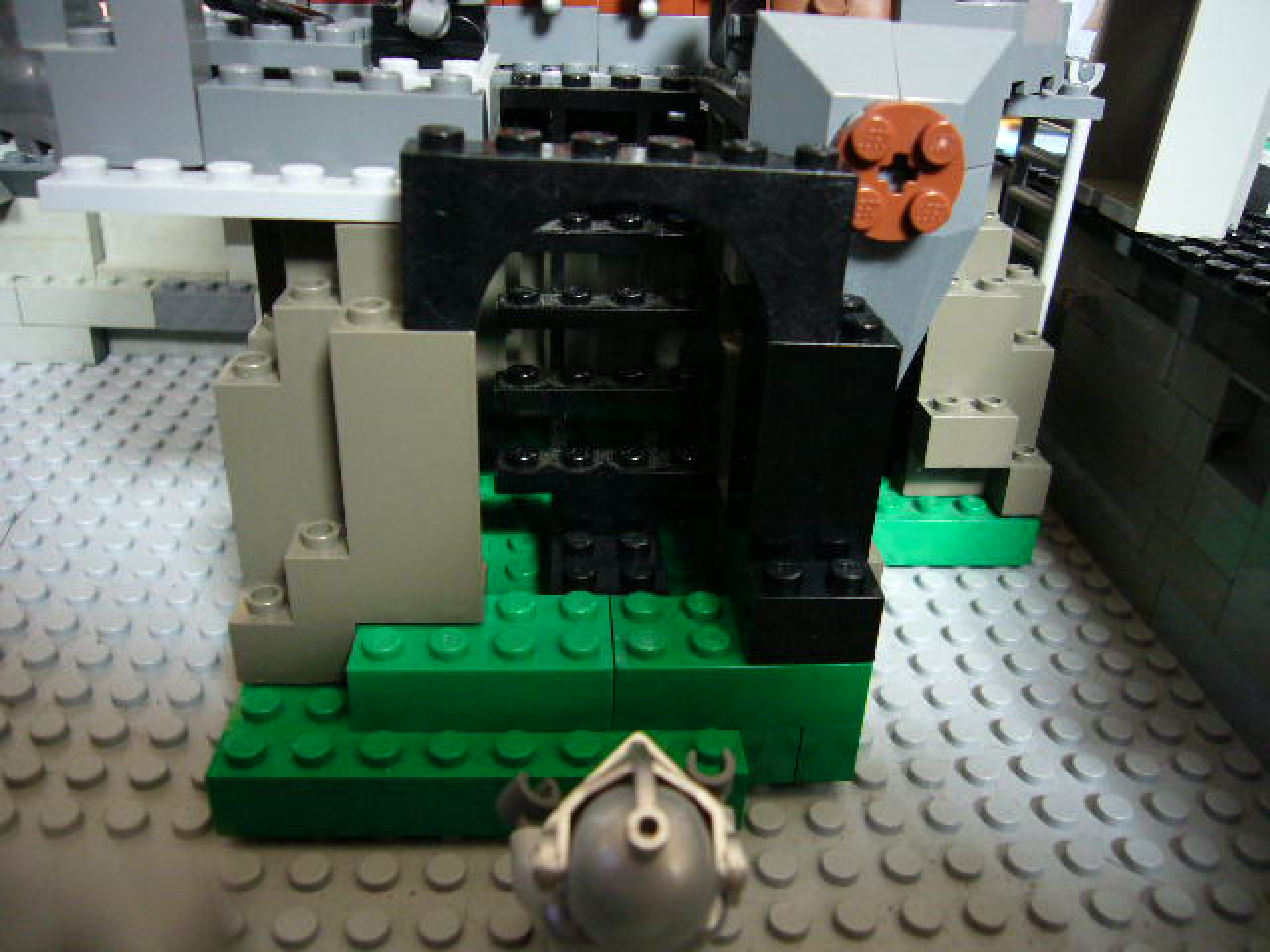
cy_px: 476
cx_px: 635
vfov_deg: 49.7
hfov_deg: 63.4
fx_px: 1027
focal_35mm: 28
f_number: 2.8
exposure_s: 1/15
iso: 200
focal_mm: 4.6
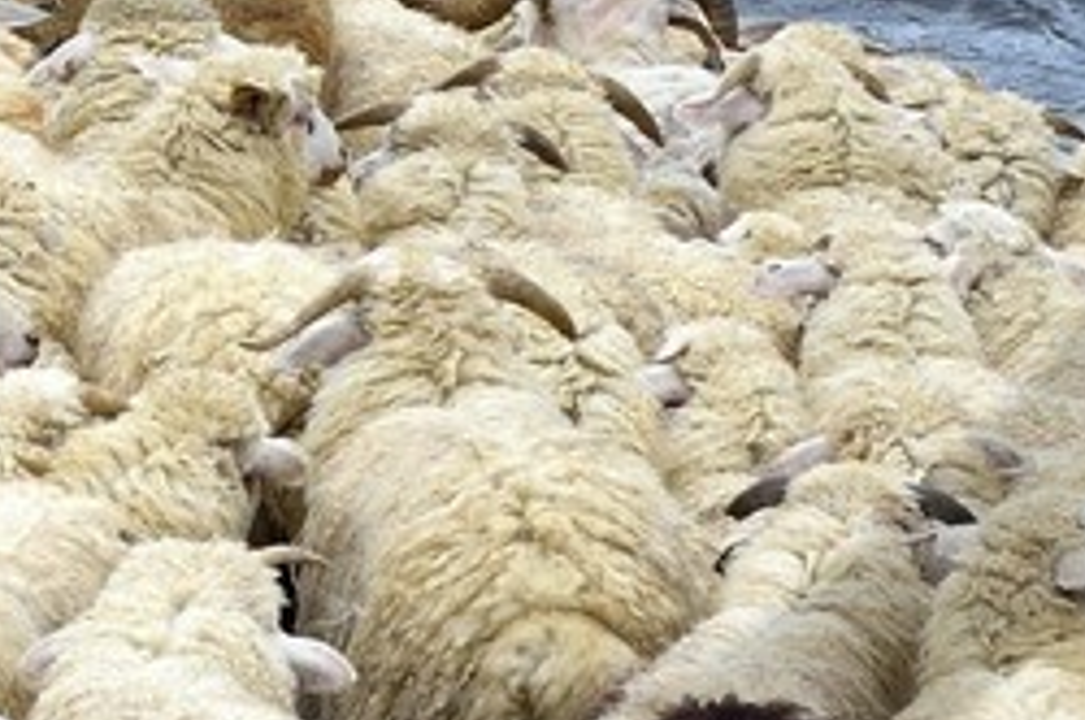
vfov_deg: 3.0
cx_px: -195
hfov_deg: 4.5
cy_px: -681
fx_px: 13876
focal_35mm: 461
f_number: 11
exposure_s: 1/250
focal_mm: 72
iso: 400
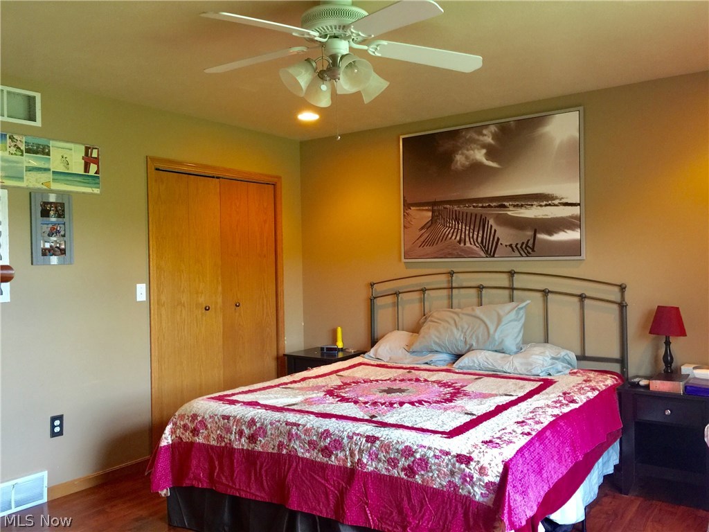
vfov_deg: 48.2
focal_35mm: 29
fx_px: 594
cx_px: 354
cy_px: 266
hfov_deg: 61.7
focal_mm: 4.15
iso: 64
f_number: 2.2
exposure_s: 1/15
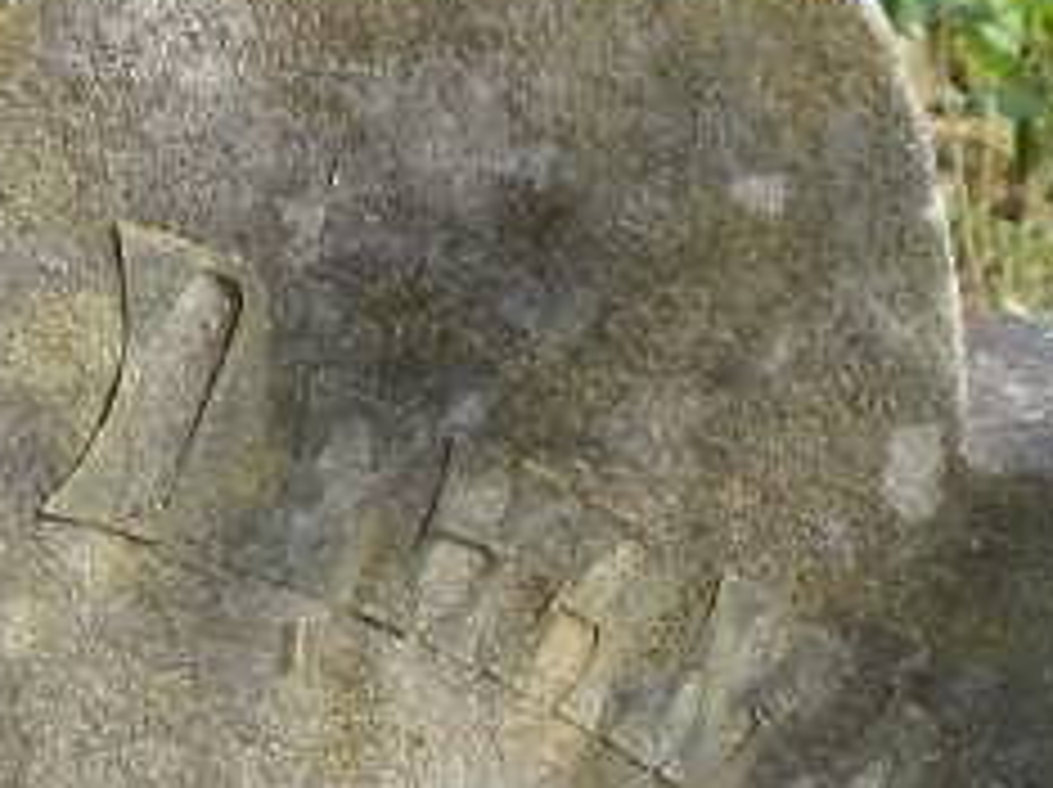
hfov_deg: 10.5
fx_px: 5622
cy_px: 1671
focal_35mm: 185
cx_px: -180
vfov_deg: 7.6
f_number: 3.2
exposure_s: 1/160
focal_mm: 6.4
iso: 64
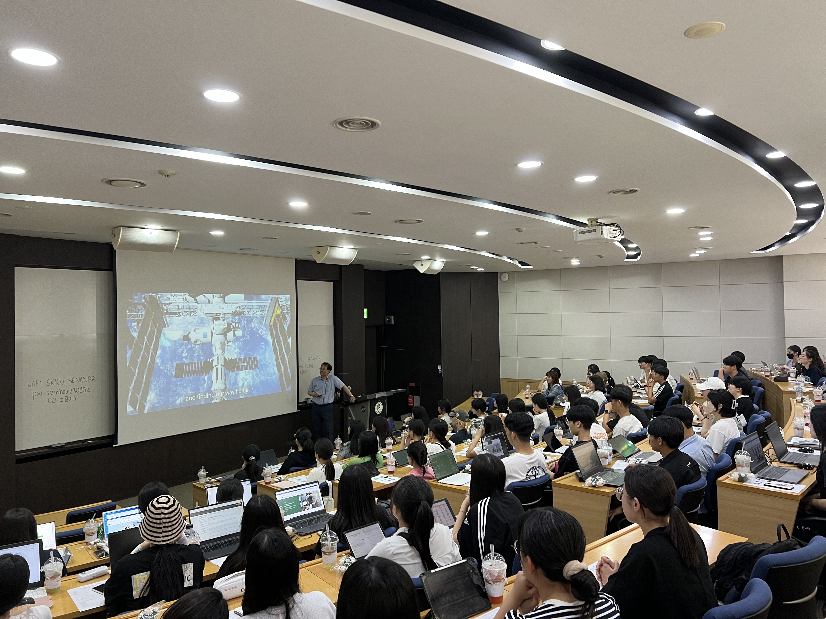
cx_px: 413
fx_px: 620
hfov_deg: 67.3
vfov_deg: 53.1
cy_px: 310
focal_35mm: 26
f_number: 1.5
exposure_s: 1/60
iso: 100
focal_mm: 5.7
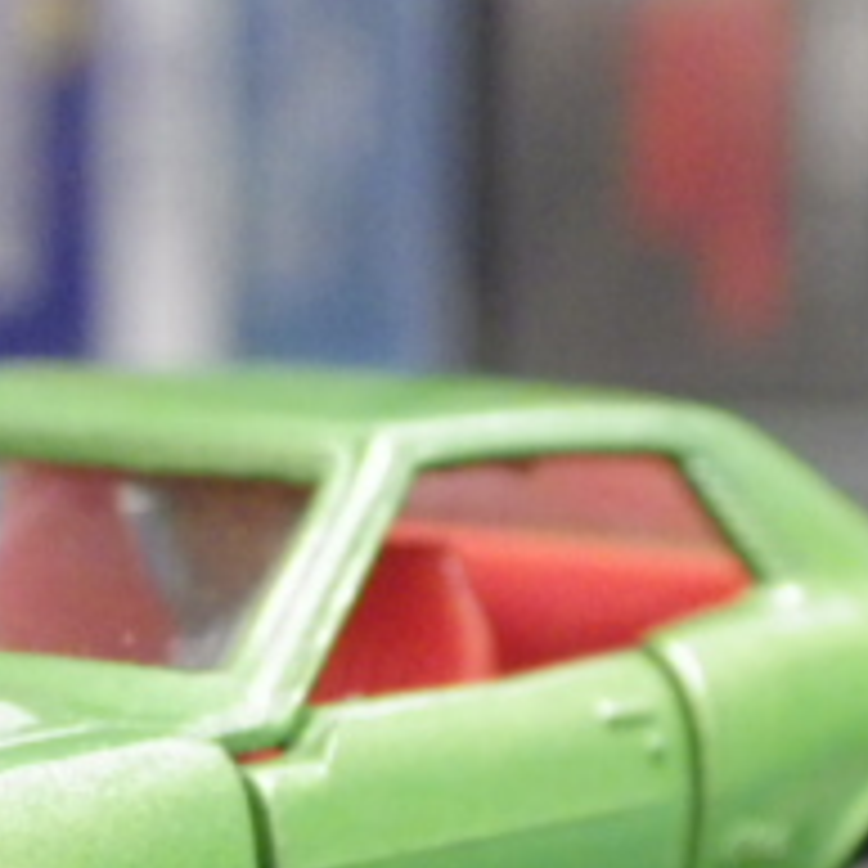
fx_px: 5901
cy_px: 913
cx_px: -76
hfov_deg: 8.4
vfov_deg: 8.4
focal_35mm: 208
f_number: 4.2
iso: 800
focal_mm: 12.8
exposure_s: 1/25
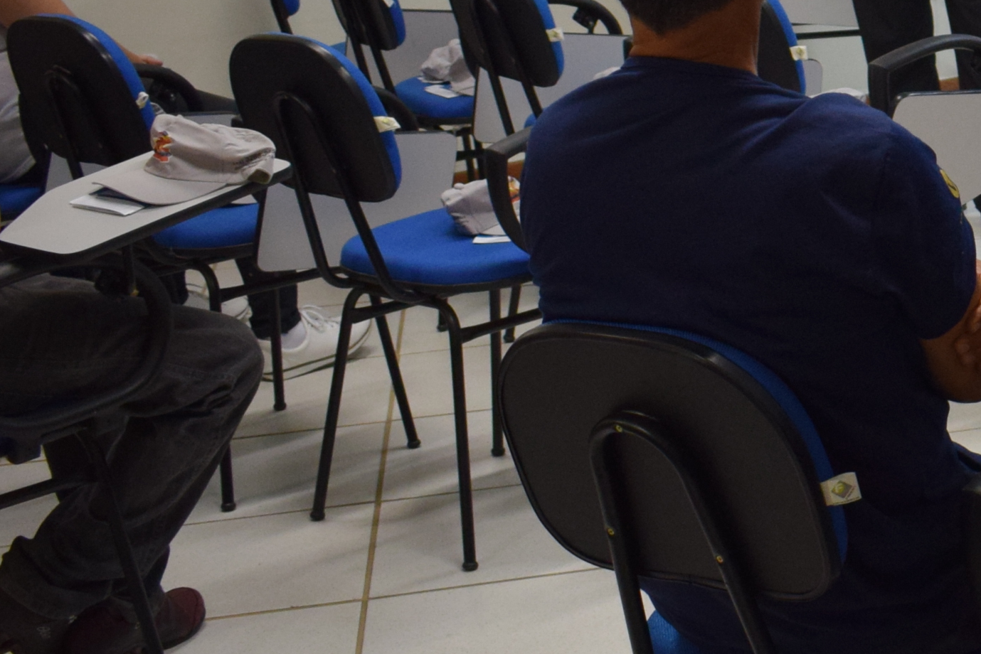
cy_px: 50
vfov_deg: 15.3
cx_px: 1302
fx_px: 2398
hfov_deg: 20.9
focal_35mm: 88
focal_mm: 18
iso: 900
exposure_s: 1/60
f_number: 3.5
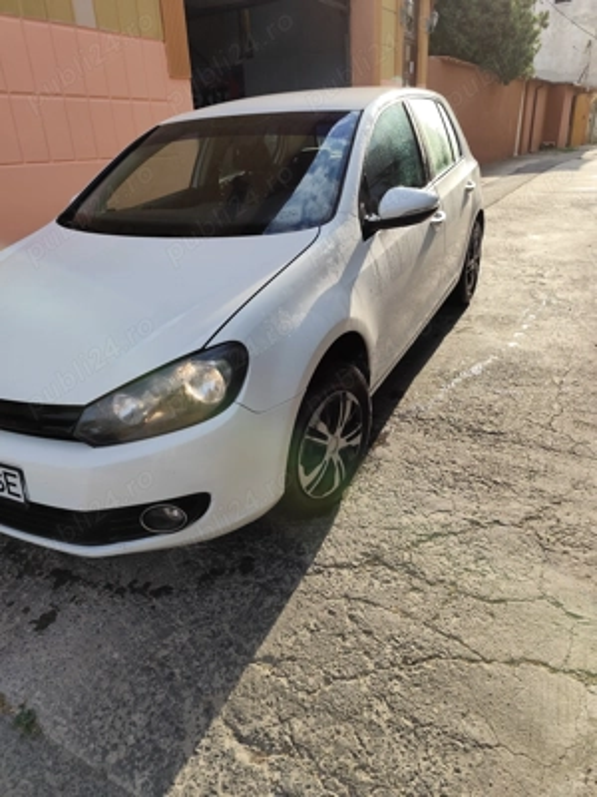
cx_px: 298
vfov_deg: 73.9
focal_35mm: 23
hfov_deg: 58.9
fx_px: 529
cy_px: 398
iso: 50
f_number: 1.65
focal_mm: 6.19
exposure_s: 1/552
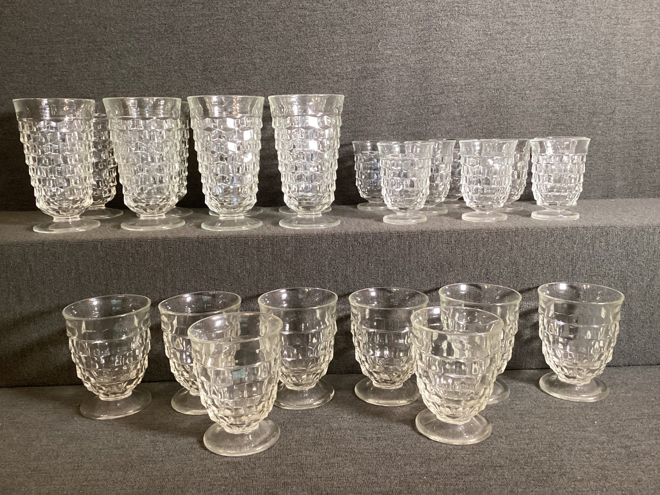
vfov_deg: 45.4
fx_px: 591
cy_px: 248
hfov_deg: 58.3
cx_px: 330
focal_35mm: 31
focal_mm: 3.3
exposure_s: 1/60
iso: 250
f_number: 2.4
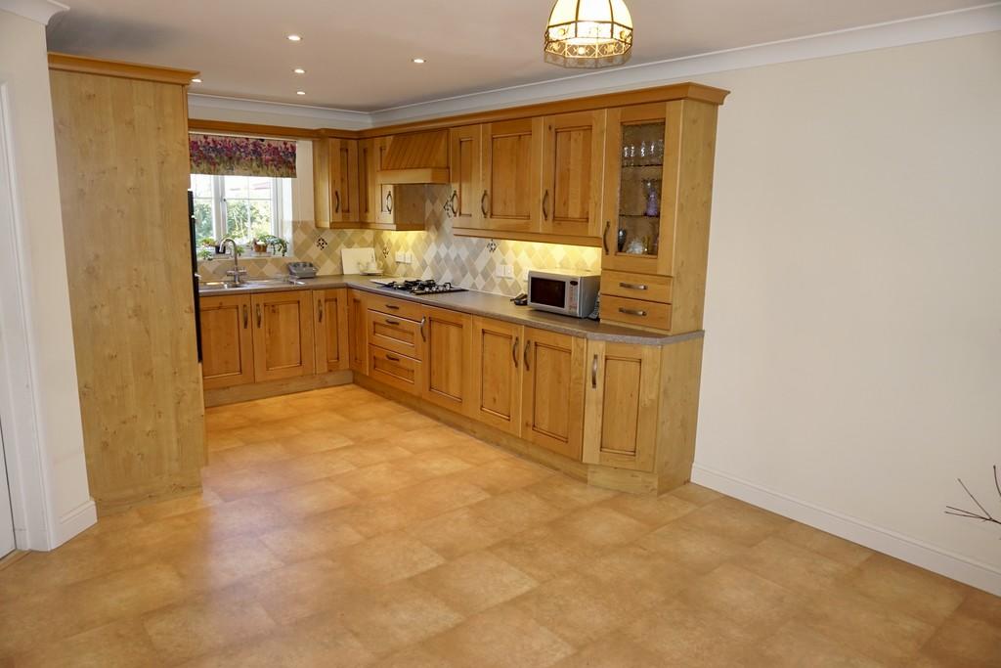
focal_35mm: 24
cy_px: 334
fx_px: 667
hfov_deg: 73.7
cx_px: 500
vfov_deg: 53.1
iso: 500
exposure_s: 1/60
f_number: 4
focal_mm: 16
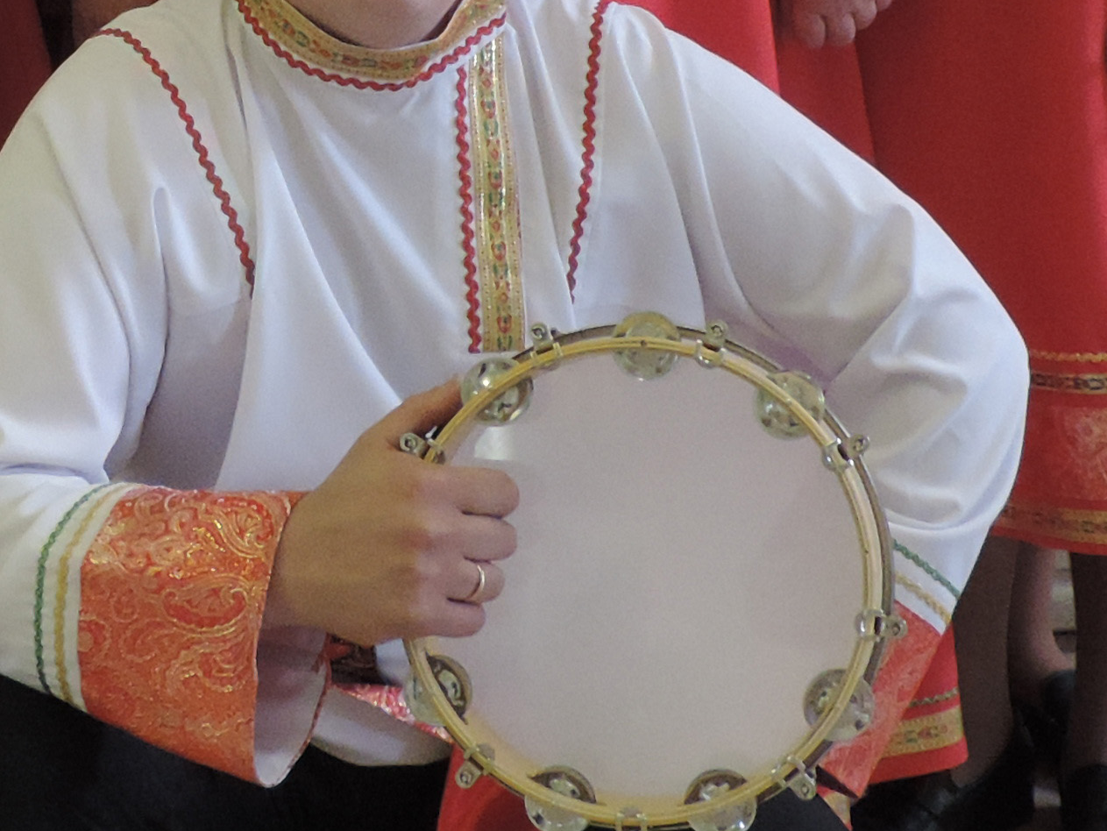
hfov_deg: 20.9
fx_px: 2975
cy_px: -40
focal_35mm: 93
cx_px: 309
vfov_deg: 15.5
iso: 400
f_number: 3
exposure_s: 1/25
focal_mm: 4.3
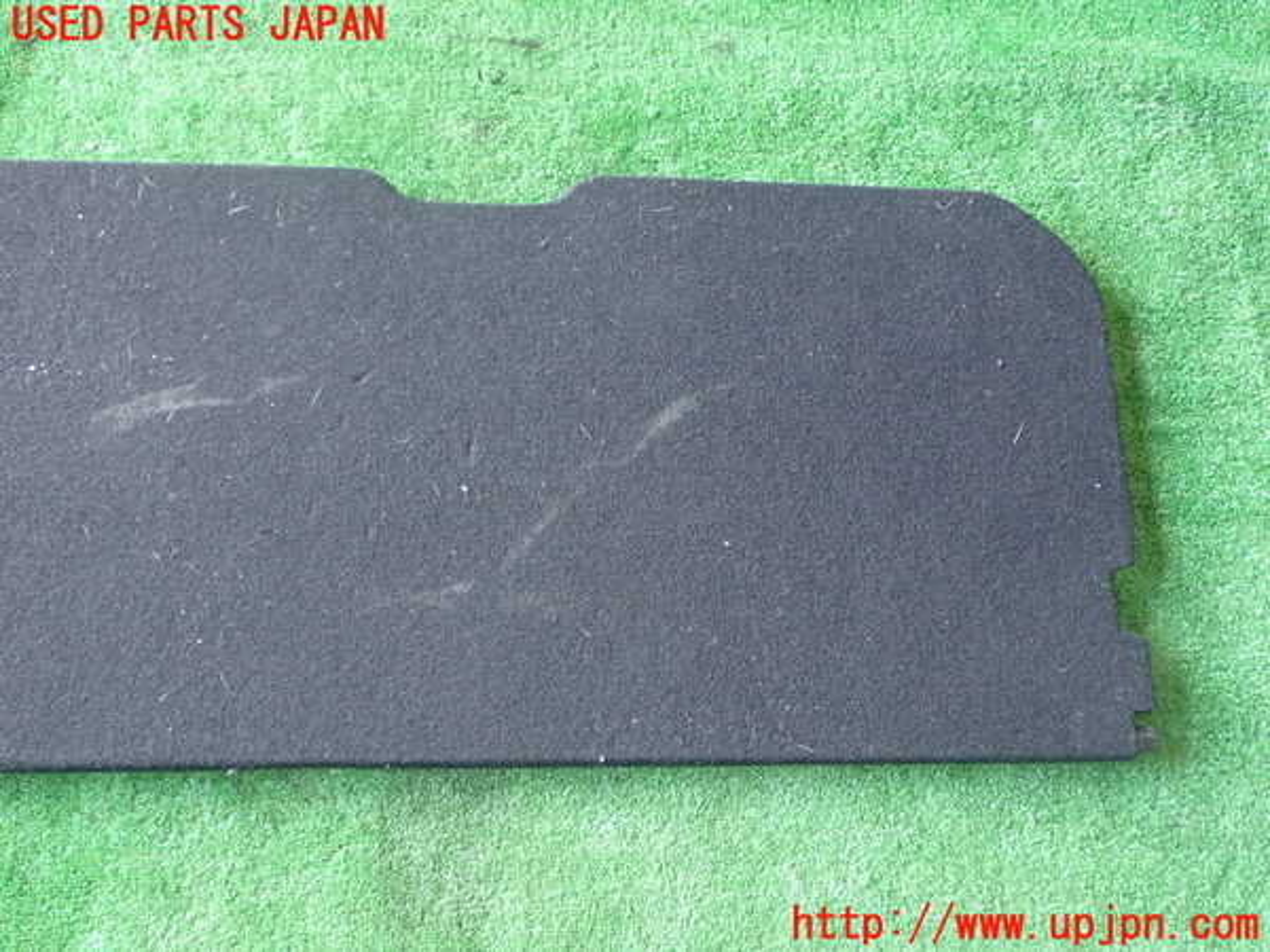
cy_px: 476
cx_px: 635
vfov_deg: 39.7
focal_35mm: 36
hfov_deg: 51.4
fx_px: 1321
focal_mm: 6.37
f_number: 2.5
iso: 400
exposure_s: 1/40
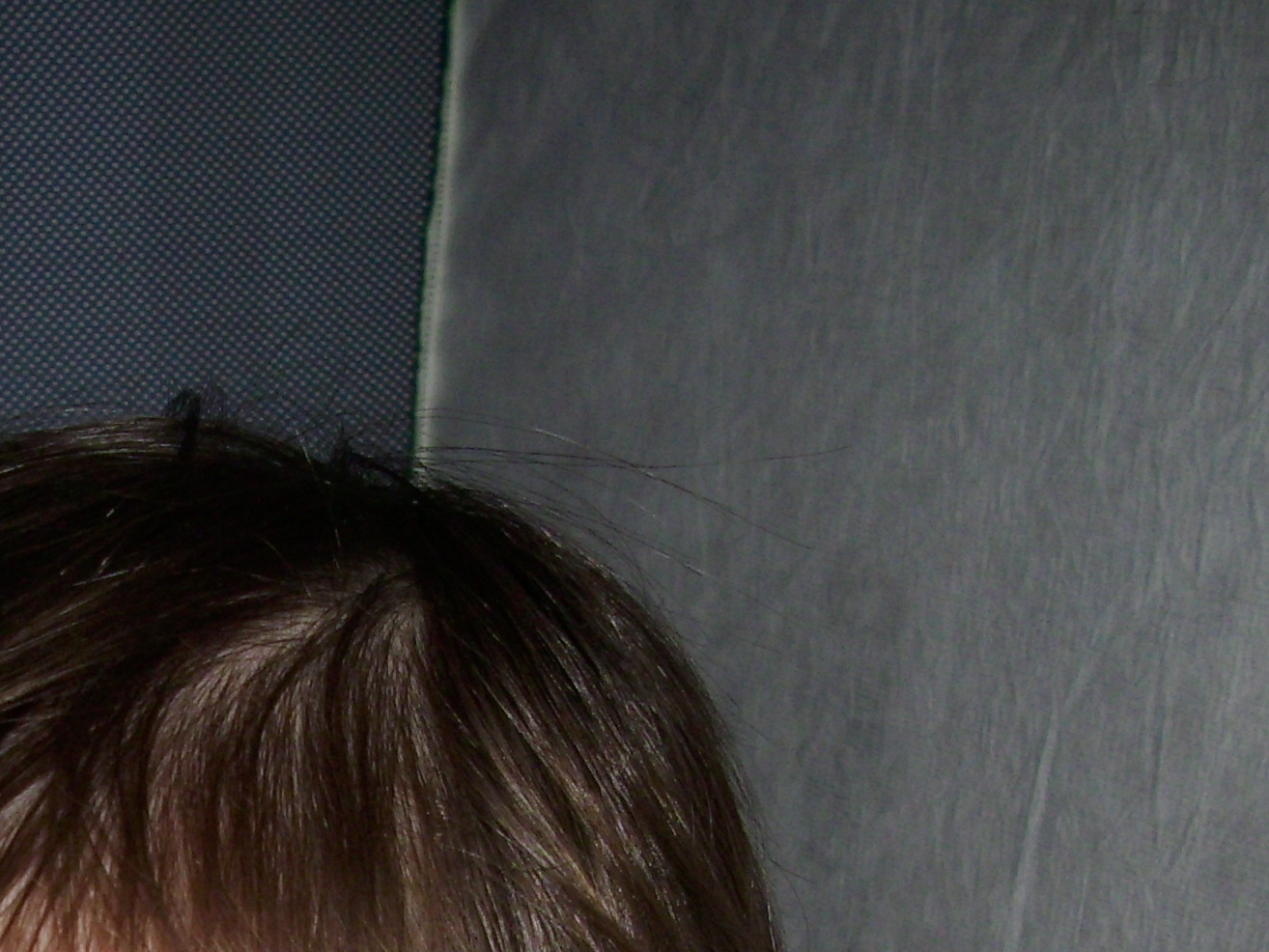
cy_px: 1157
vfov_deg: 18.1
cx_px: 107
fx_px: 2823
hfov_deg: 24.5
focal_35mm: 77
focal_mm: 6.2
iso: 50
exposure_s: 1/60
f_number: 2.8
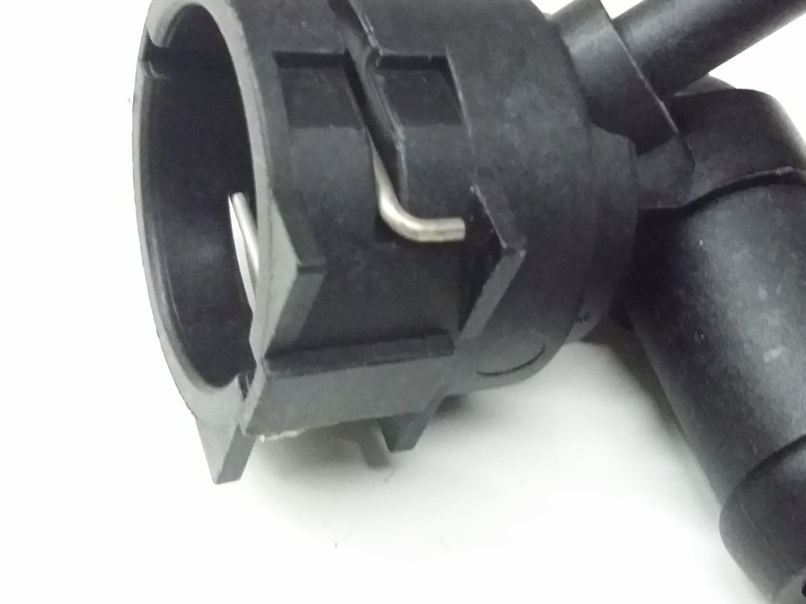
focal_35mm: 51
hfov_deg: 37.1
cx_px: 537
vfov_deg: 28.5
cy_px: 263
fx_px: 1187
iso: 640
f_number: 2.4
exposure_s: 1/15
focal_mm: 3.4
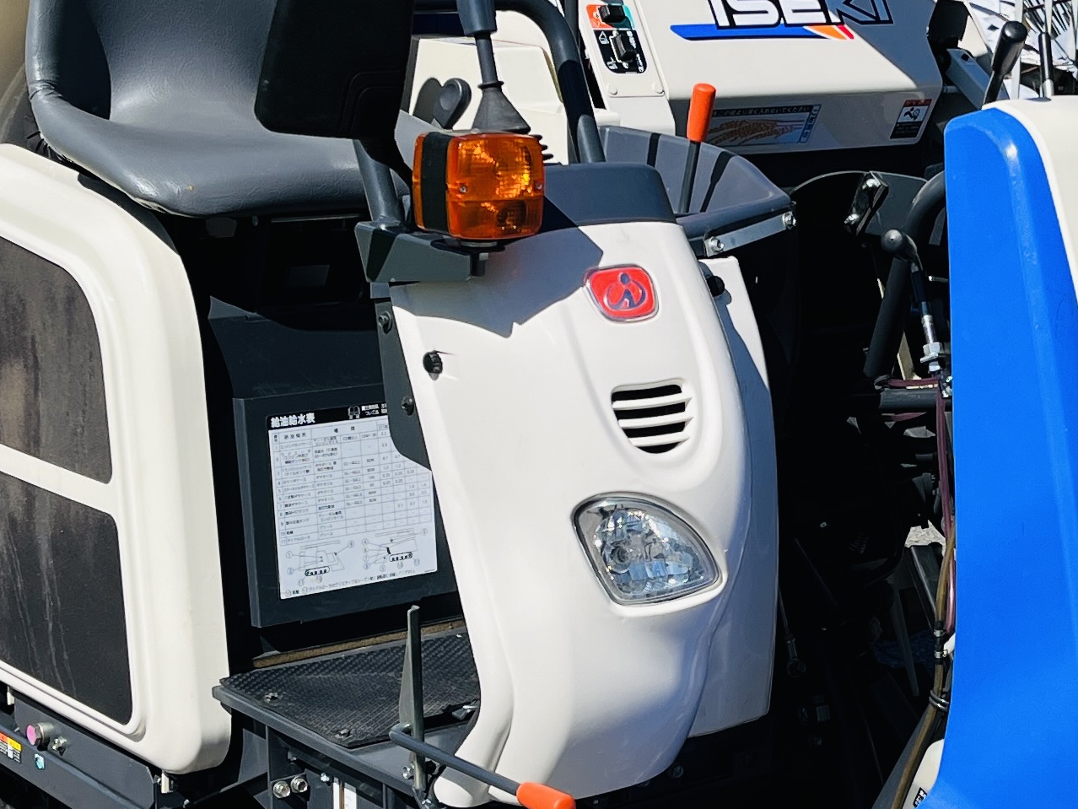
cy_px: 490
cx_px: 806
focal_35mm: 82
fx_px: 2554
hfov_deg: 23.6
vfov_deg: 18.0
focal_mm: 5.1
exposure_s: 1/5076
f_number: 1.6
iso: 50
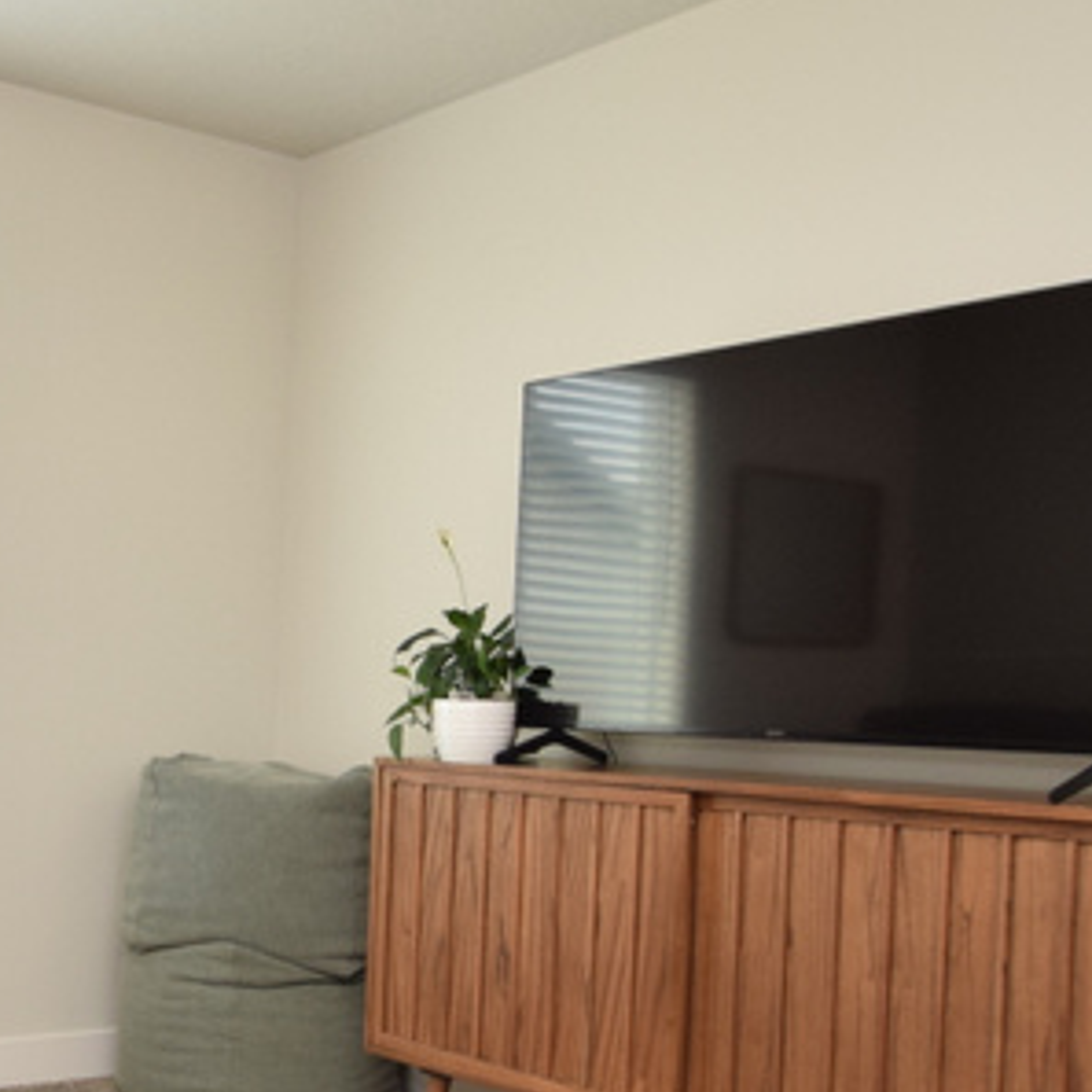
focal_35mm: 44
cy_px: 711
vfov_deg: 38.0
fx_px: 1570
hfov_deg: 35.3
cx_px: 44
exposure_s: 1/125
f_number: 5.6
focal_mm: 10
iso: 800
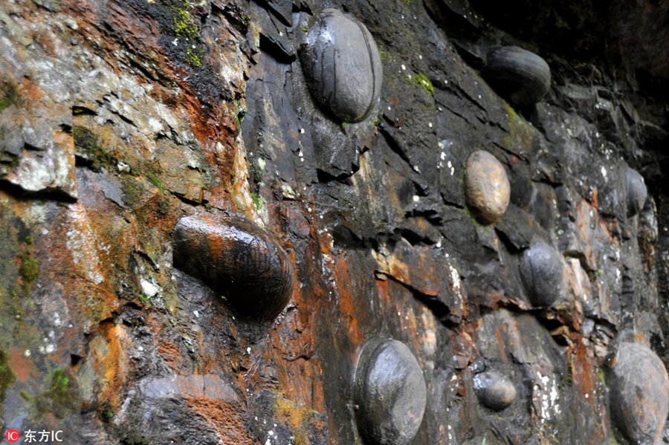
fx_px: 650
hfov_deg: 54.5
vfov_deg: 37.8
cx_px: 334
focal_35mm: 35
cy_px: 222
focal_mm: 35
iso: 800
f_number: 4.5
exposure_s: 1/30
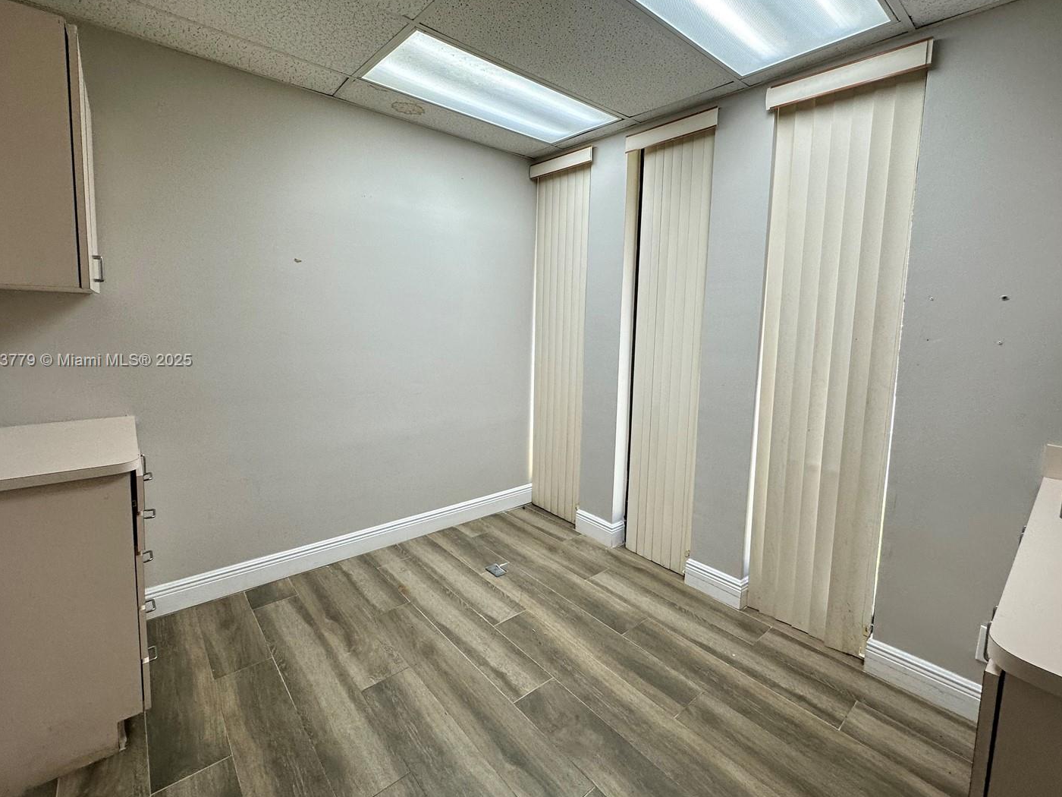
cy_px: 361
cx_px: 556
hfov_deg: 94.4
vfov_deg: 77.9
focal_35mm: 16
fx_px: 491
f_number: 2.2
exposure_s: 1/120
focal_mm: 2.22
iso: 80
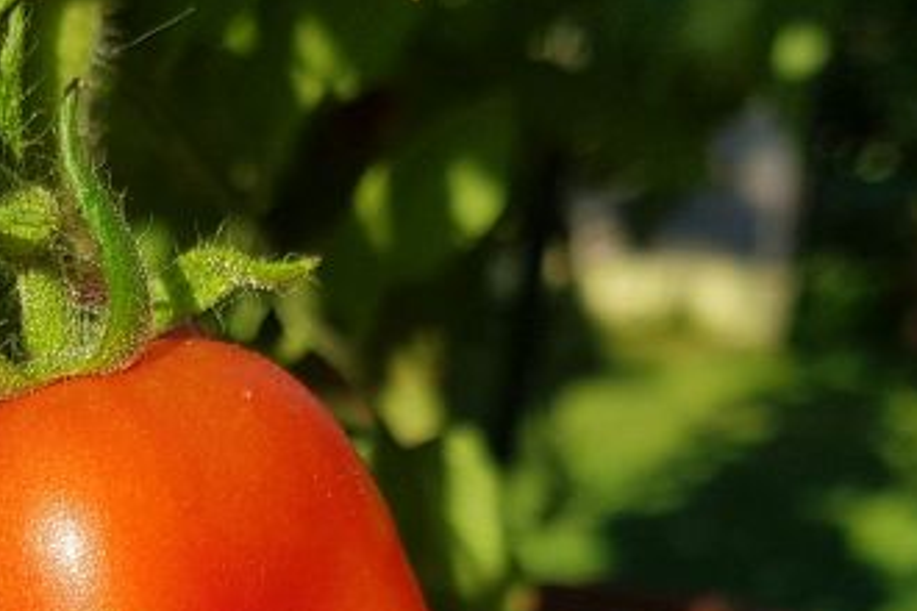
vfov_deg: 15.2
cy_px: 875
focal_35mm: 84
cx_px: 22
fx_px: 2139
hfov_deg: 23.3
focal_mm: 4.2
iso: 40
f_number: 1.7
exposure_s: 1/1060
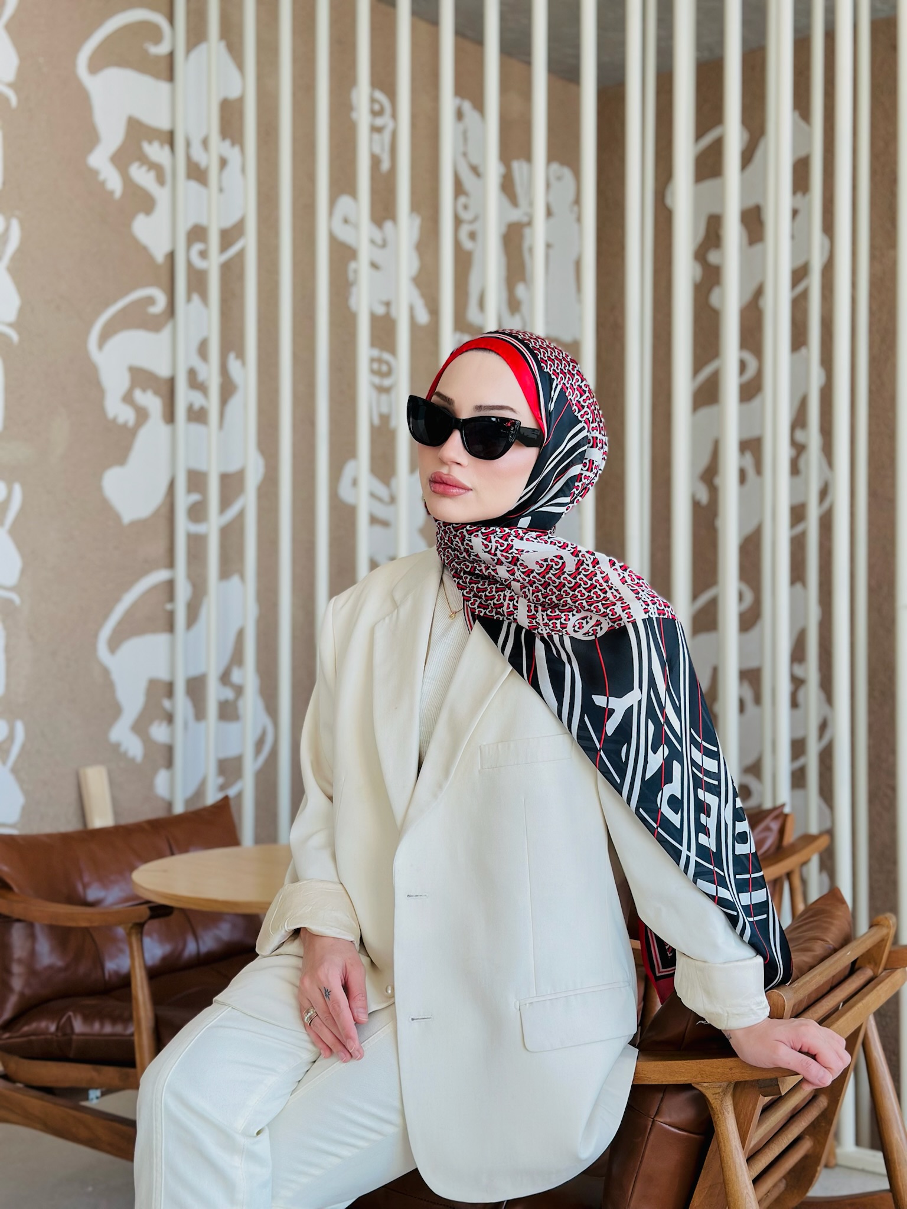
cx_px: 454
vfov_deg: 39.7
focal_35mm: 48
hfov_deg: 30.3
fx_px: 1677
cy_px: 604
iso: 64
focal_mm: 6.86
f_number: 1.78
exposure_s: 1/176
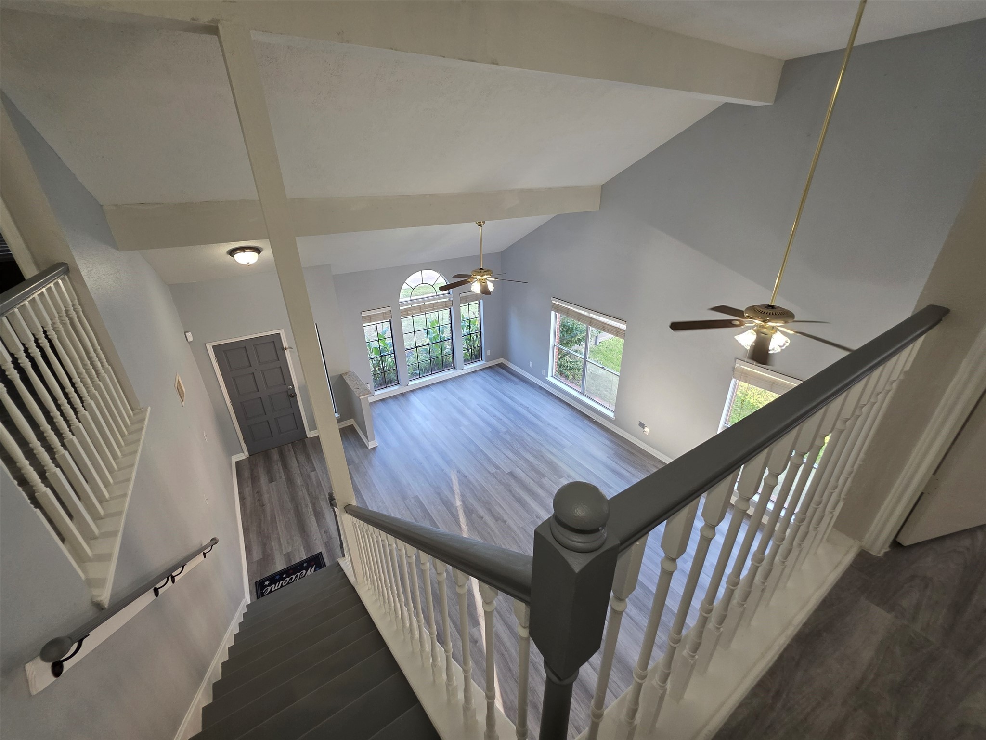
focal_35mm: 13
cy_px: 370
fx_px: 370
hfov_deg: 106.2
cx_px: 493
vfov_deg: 89.9
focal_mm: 2.2
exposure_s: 1/60
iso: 160
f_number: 1.9
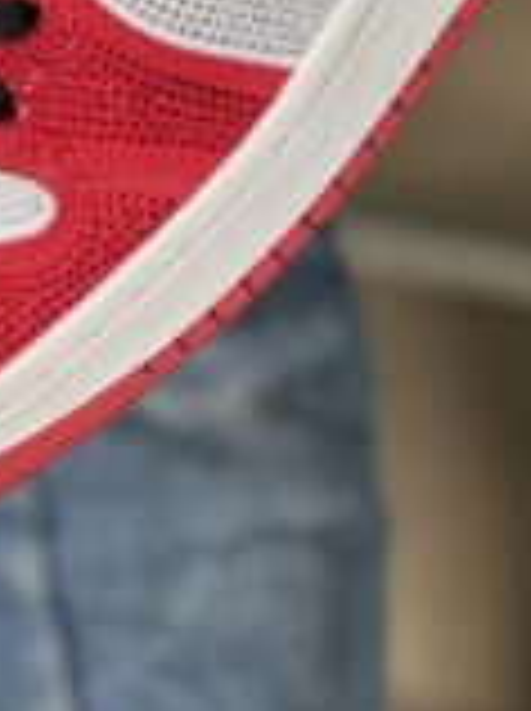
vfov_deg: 9.3
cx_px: 9
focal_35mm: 211
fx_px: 4327
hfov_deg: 7.0
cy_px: -94
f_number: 2.8
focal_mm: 9
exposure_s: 1/60
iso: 160
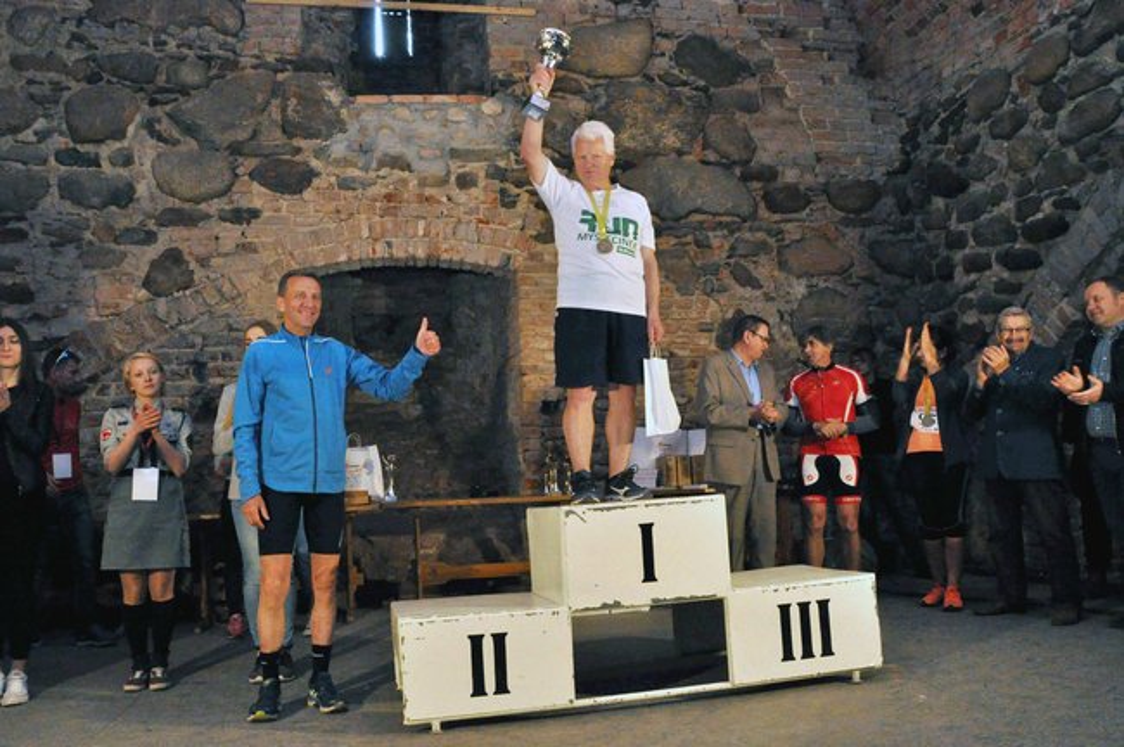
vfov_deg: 47.8
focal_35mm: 27
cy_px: 374
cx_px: 562
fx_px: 842
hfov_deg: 67.4
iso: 3200
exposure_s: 1/60
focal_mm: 18
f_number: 13
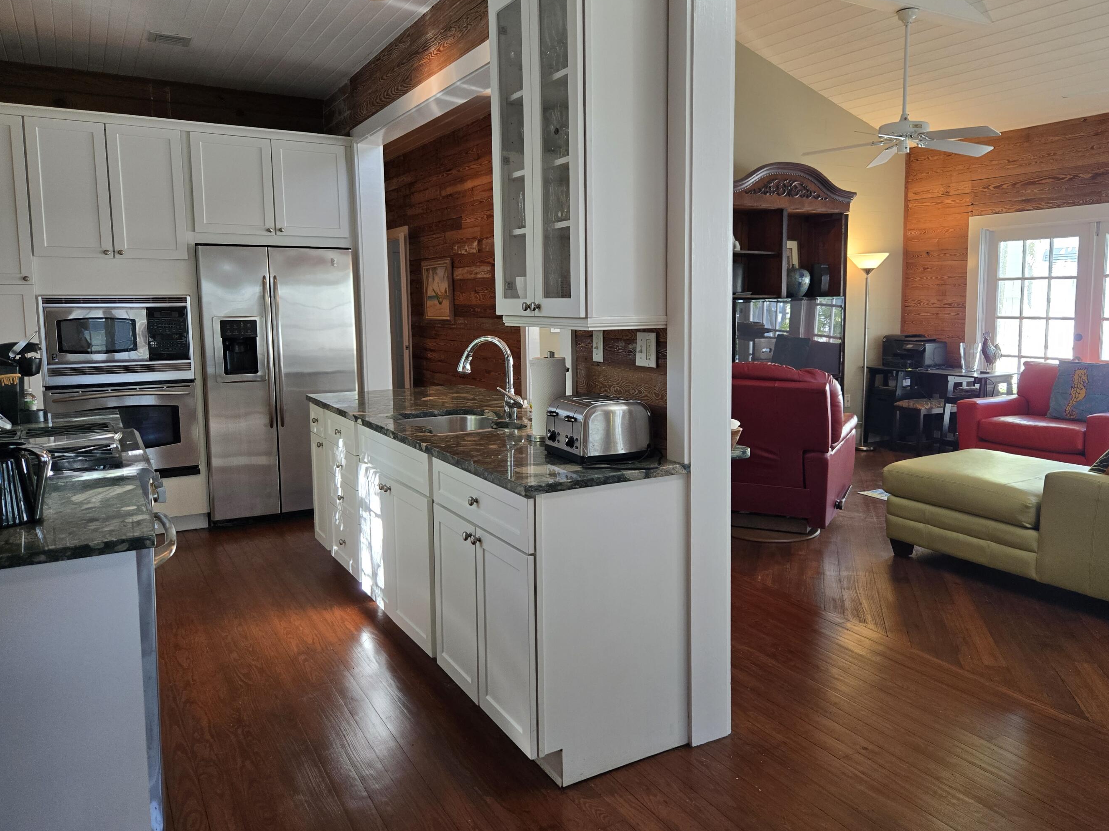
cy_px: 384
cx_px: 598
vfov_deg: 53.0
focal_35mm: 26
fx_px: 833
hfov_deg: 67.2
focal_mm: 5.4
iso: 125
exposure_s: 1/120
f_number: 1.8
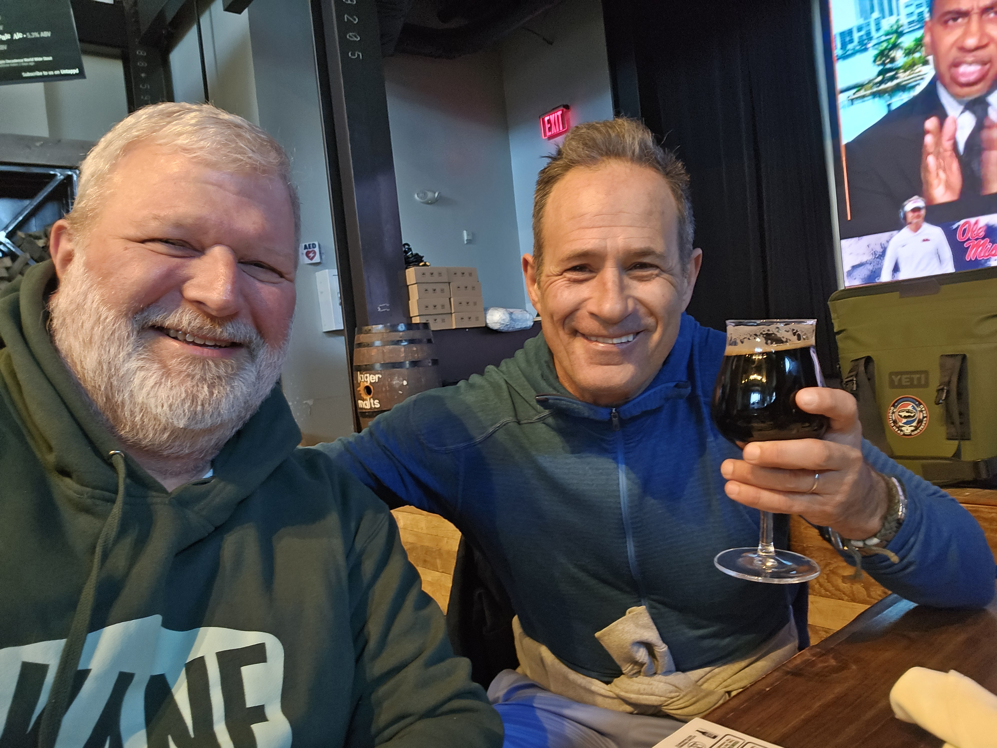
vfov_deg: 54.9
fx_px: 720
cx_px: 498
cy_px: 374
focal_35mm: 25
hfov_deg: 69.4
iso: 400
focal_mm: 3.3
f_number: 2.2
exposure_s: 1/60.2
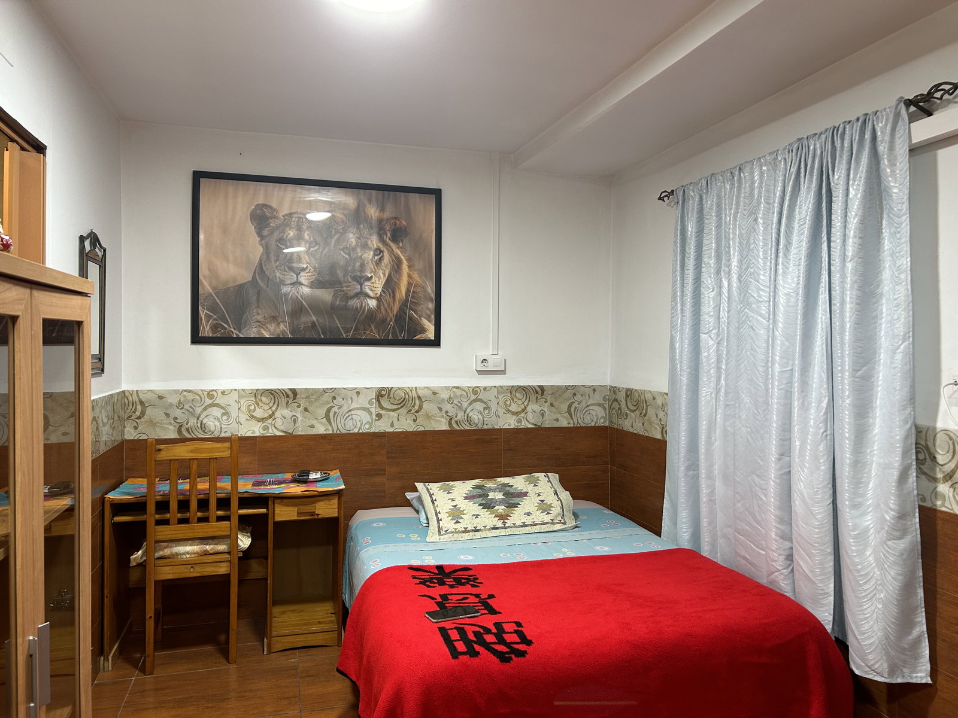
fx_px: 720
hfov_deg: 67.3
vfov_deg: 53.1
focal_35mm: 26
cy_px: 359
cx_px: 479
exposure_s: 1/50
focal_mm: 5.7
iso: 125
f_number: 1.5
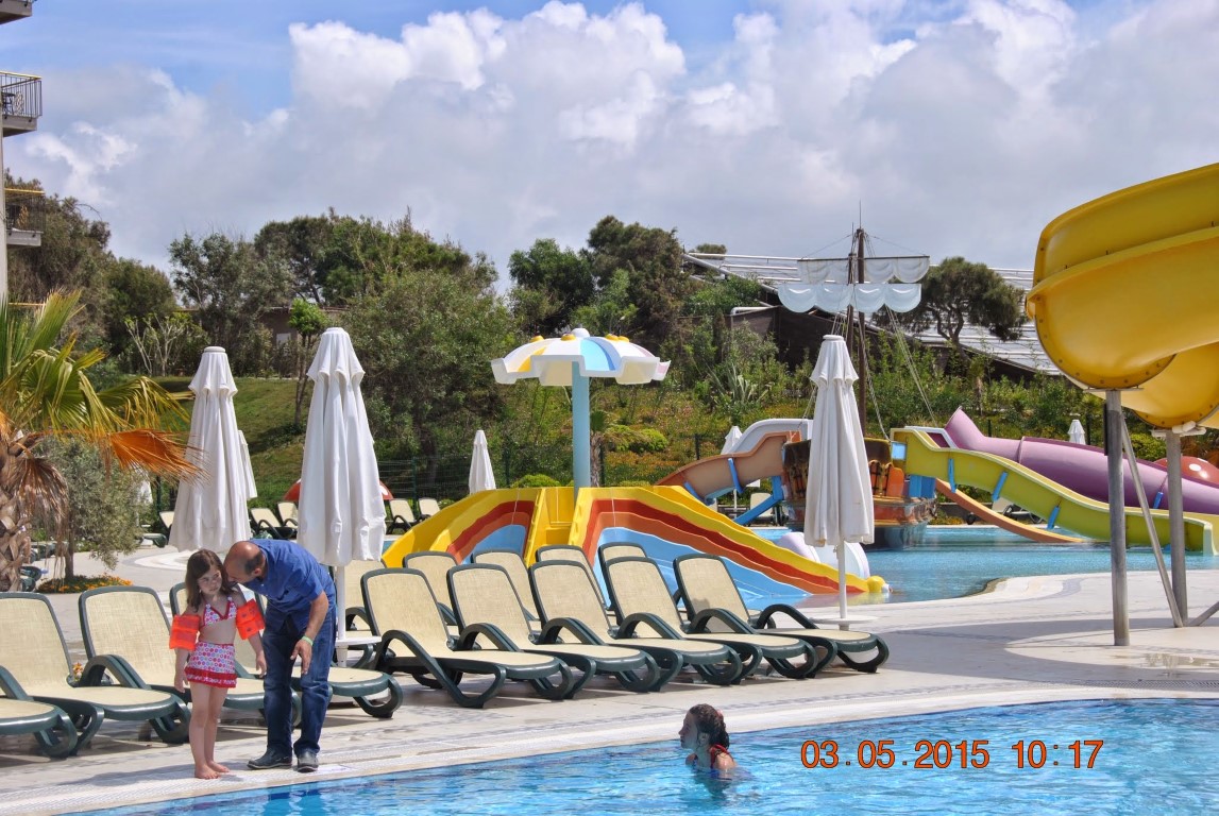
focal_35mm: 72
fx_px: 2441
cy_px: 408
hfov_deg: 28.0
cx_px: 610
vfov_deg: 19.0
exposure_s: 1/320
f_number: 9
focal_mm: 48
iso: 100
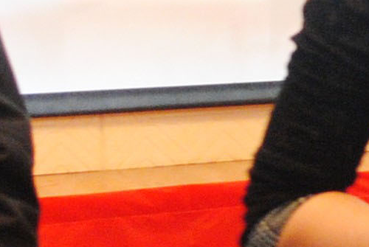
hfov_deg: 9.9
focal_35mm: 205
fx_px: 2104
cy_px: 51
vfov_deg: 6.7
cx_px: 386
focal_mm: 18
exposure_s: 1/25
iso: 800
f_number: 3.5
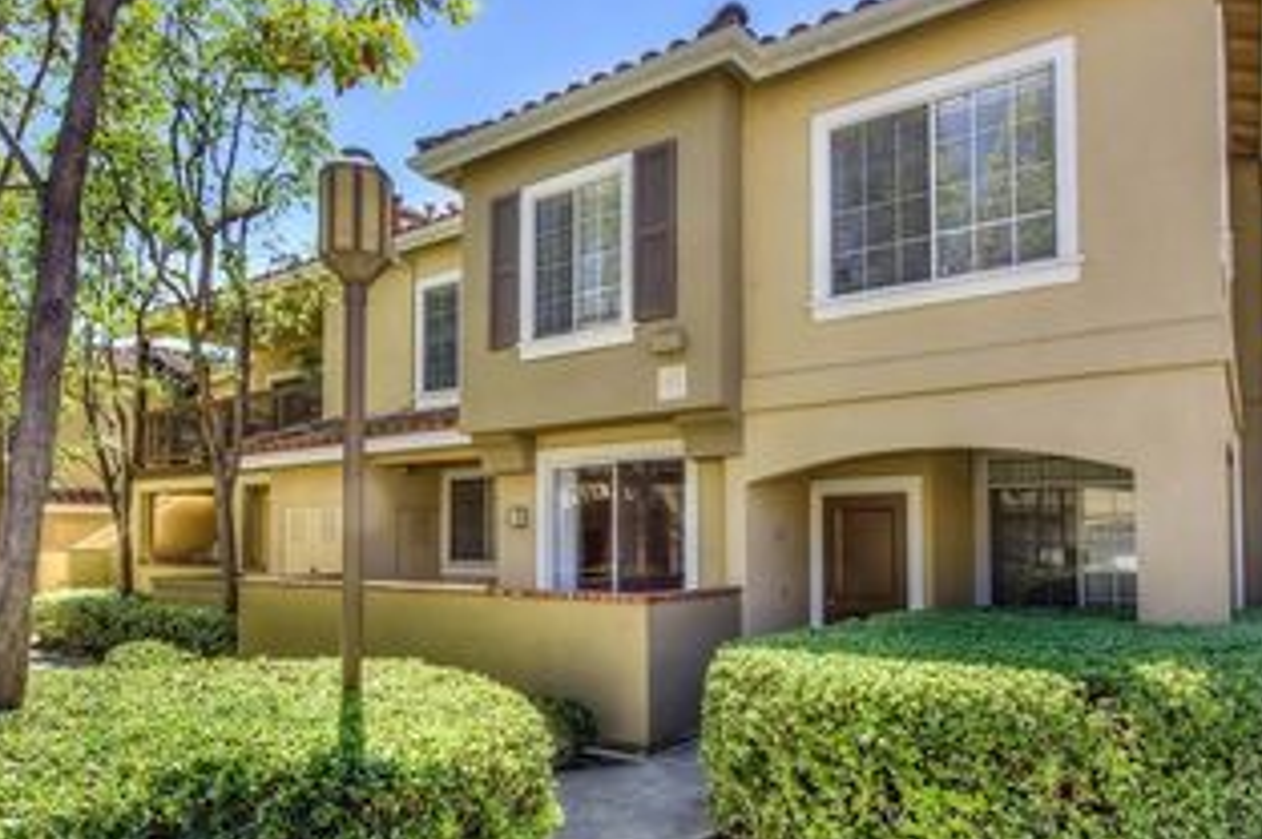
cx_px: 641
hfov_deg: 73.8
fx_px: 840
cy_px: 502
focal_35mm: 24
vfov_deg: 52.7
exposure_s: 1/320
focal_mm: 15
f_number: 8
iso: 160
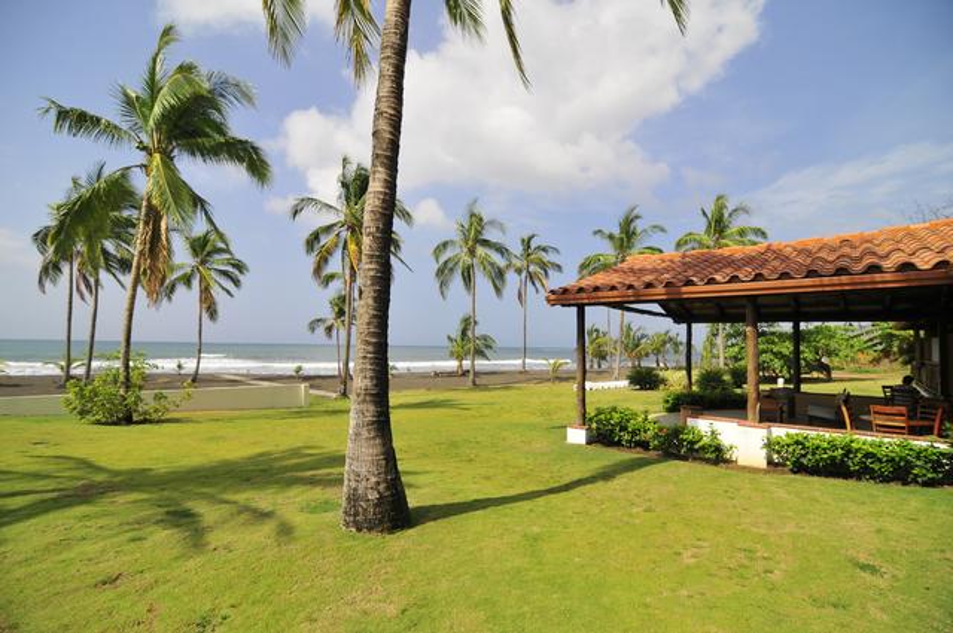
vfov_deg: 71.9
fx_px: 436
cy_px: 316
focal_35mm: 16
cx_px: 476
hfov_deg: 95.1
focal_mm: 11
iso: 400
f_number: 3.5
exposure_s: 1/6400
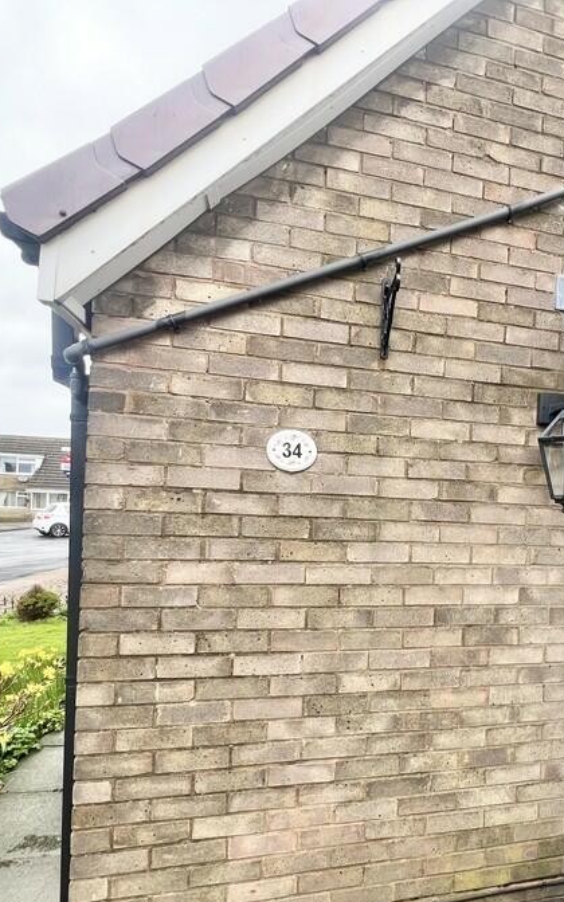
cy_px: 514
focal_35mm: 21
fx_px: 516
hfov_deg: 53.4
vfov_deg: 81.8
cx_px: 453
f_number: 1.8
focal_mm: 1.57
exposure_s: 1/99
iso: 50
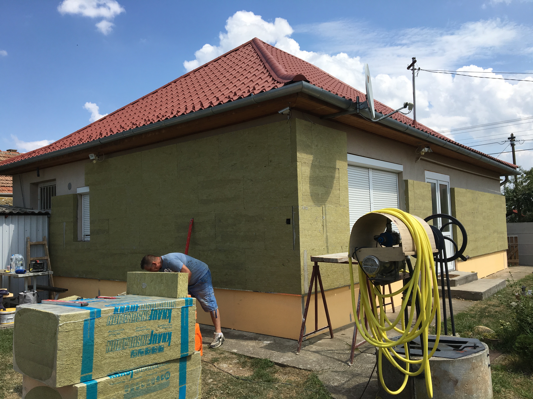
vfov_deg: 48.2
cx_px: 266
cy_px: 200
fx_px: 447
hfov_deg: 61.7
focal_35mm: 29
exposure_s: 1/1972
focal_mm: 4.15
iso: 25
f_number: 2.2
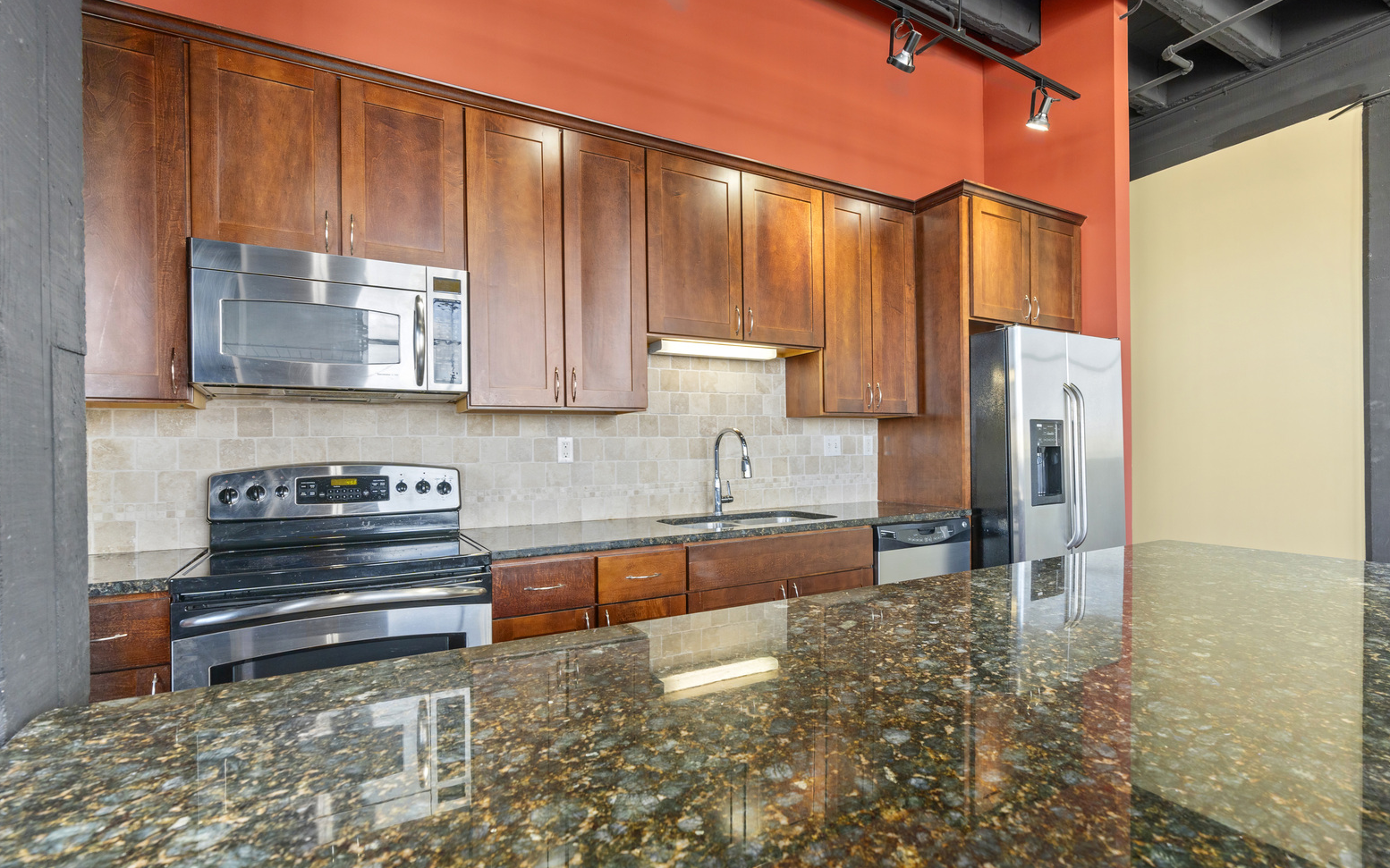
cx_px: 711
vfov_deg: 68.0
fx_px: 644
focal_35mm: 17
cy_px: 452
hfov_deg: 94.4
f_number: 7.1
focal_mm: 16
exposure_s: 1/3
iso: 320
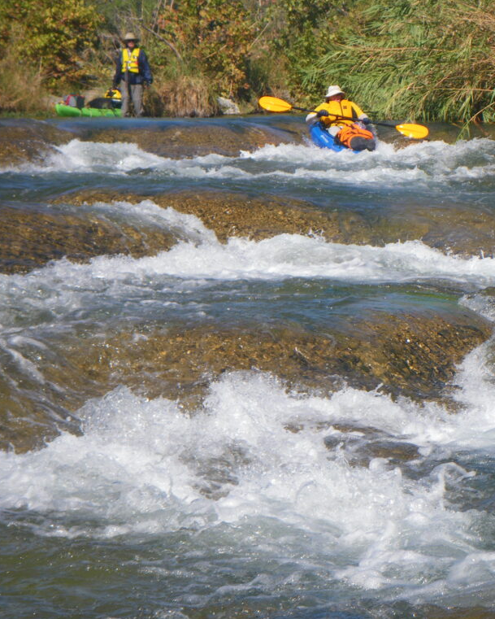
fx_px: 2765
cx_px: 404
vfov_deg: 12.8
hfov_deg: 10.2
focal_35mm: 151
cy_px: 311
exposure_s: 1/250
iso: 50
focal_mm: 20.6
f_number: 5.2
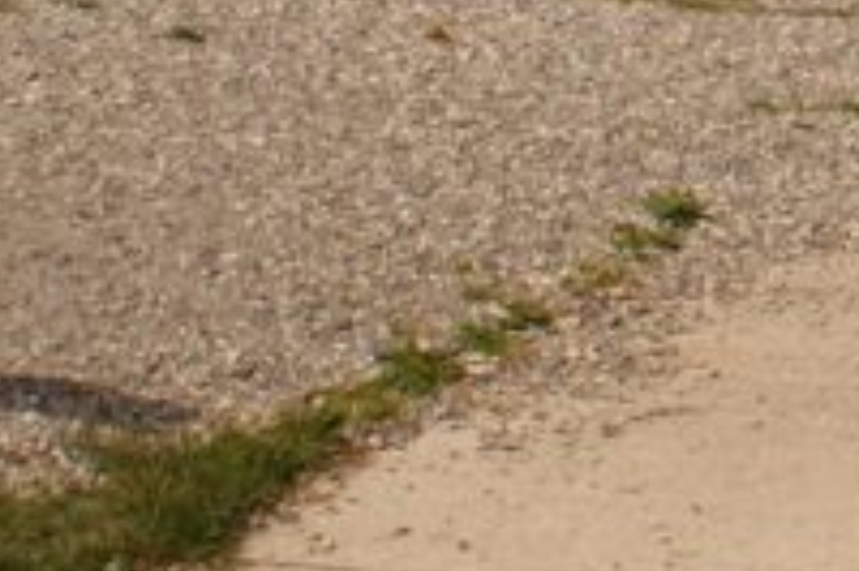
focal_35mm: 136
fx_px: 3242
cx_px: 1078
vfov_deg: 9.8
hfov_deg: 14.5
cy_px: -260
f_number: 11
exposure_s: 1/250
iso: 100
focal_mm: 26
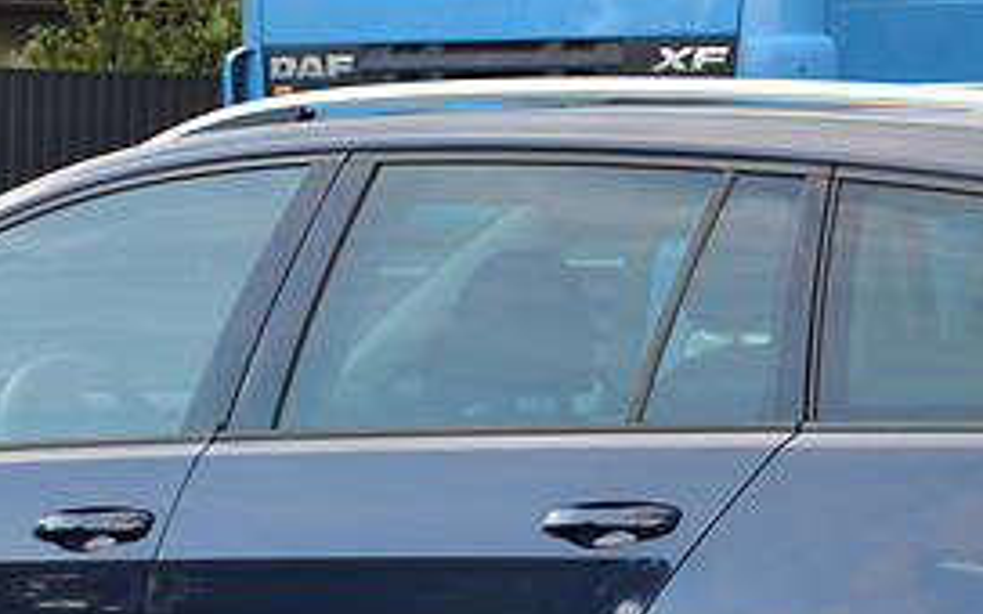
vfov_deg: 5.0
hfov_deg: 8.1
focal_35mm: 260
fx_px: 6965
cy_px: 632
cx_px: 618
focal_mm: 58
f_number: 5
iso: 400
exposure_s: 1/60
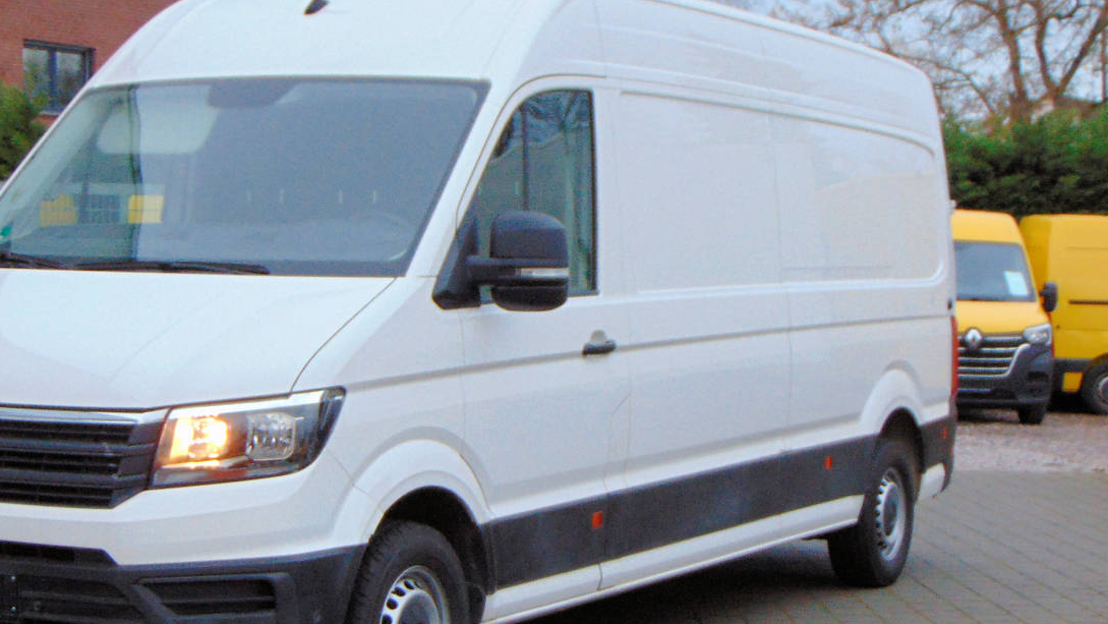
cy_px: 431
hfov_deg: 26.5
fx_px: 2351
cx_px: 457
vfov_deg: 15.1
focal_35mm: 80
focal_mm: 9
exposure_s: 1/30
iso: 400
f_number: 3.5
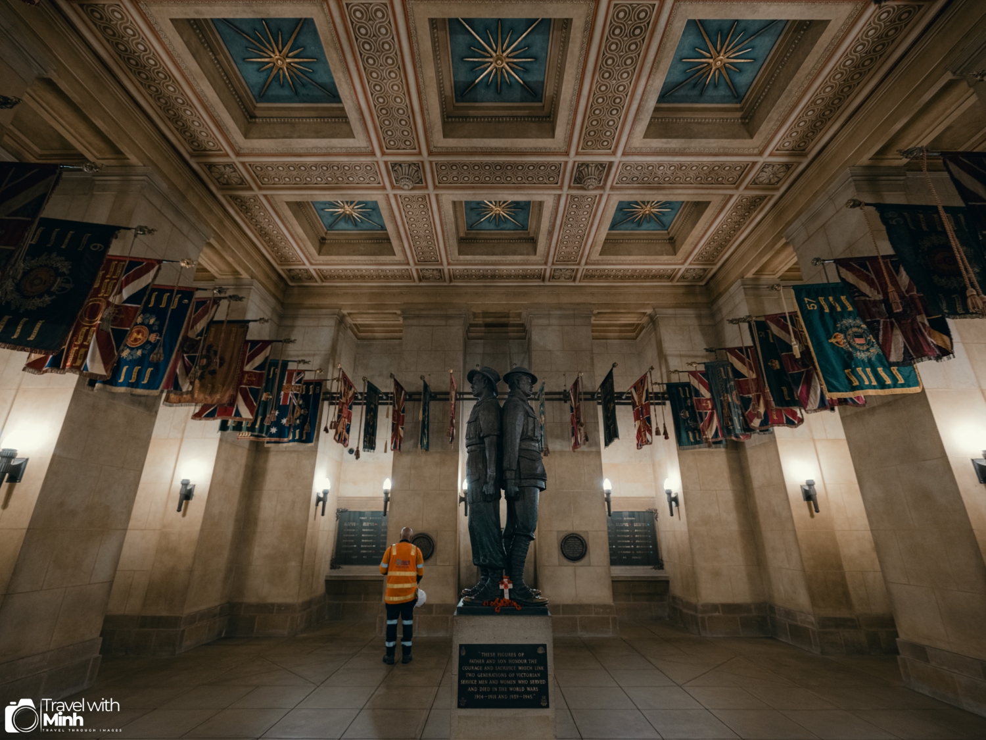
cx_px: 493
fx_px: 456
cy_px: 370
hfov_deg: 94.5
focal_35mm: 16
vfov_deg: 78.1
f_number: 4
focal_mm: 20
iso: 800
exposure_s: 1/5
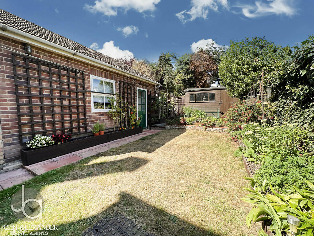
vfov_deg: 85.7
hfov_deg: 102.1
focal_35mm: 14
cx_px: 157
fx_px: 127
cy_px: 118
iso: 40
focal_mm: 2.22
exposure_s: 1/354
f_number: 2.2
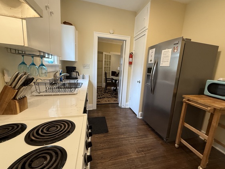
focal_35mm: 16
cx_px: 121
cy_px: 88
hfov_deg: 94.3
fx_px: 104
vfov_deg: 78.1
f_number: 2.2
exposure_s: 1/120
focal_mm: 2.22
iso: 320
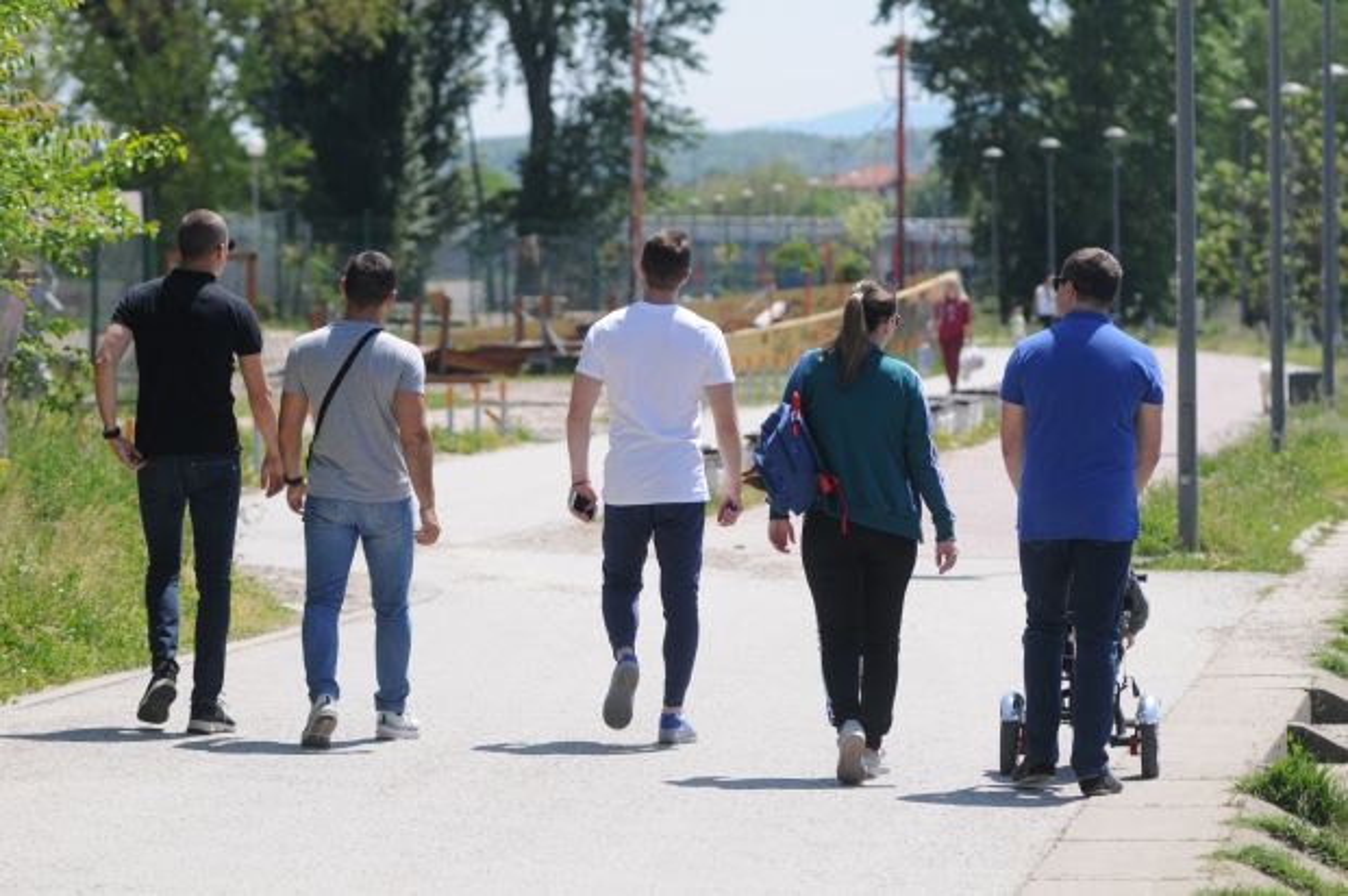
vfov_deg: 7.3
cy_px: 448
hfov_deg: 11.0
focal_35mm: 188
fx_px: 7013
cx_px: 674
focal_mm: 125
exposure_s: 1/2500
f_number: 4.5
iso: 320
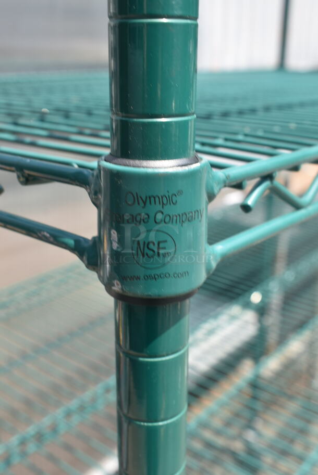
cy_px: 238
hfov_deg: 33.1
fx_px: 536
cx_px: 159
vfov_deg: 47.9
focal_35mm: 40
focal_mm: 27
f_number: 8
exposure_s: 1/100
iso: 100
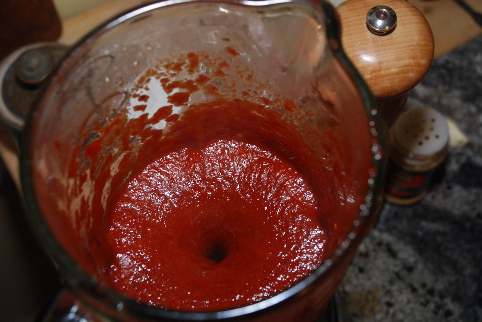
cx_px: 241
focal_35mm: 60
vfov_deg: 22.7
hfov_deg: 33.4
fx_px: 804
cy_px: 161
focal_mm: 40
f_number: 7.1
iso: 800
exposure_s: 1/60
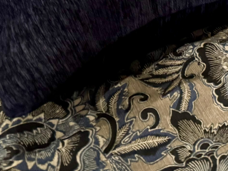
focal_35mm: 73
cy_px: -57
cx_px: 276
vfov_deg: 18.6
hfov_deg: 24.2
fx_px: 481
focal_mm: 6.76
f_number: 1.78
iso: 1600
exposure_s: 1/20
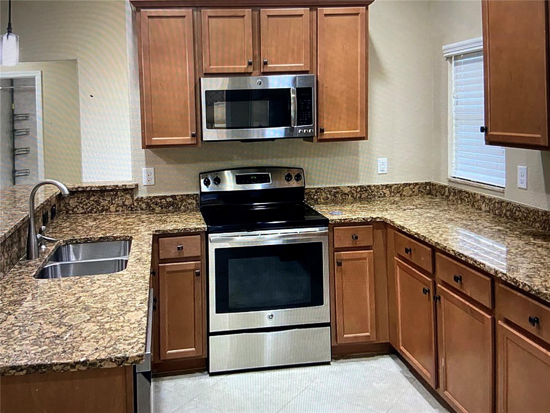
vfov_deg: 53.1
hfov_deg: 67.3
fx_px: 413
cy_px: 206
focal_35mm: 26
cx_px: 275
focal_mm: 4.25
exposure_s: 1/60
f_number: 1.8
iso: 160
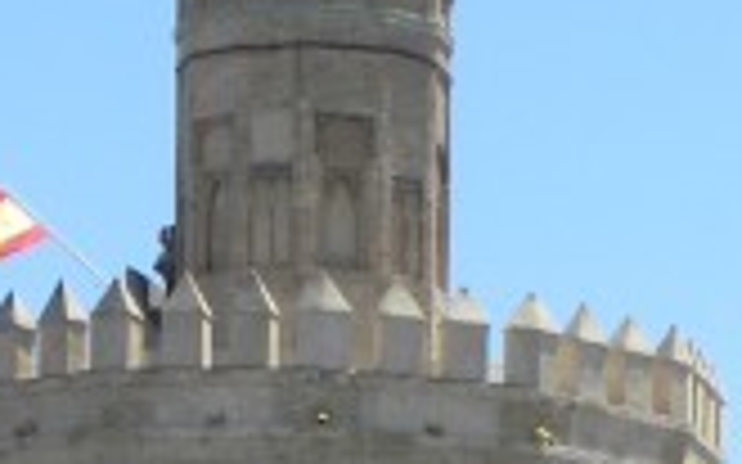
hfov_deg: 6.2
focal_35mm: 339
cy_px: 847
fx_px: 6853
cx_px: 967
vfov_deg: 3.8
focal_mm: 11.8
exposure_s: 1/249
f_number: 5.6
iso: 64
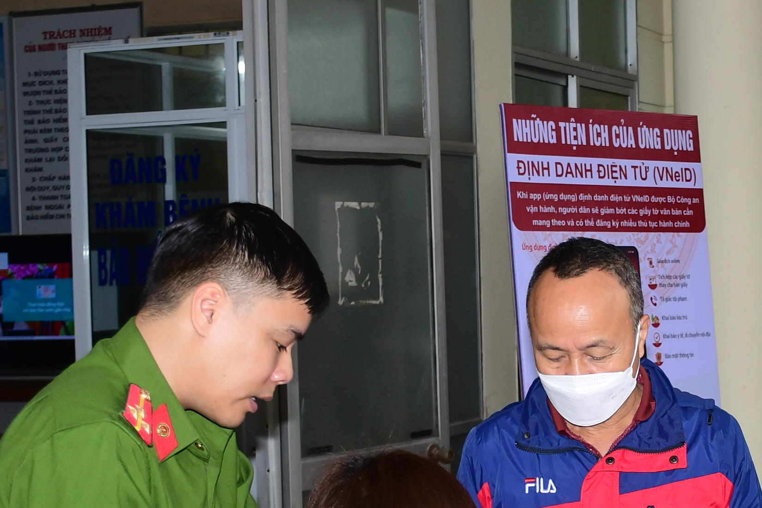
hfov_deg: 21.9
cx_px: 683
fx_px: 1926
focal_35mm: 91
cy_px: 346
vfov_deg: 15.0
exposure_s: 1/200
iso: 500
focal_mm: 24
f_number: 3.8
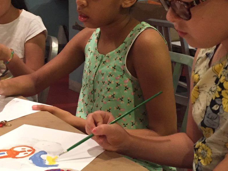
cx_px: 49
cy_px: 65
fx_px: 435
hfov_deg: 28.8
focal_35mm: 66
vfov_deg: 22.2
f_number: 2.2
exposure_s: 1/30
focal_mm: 4.15
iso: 250
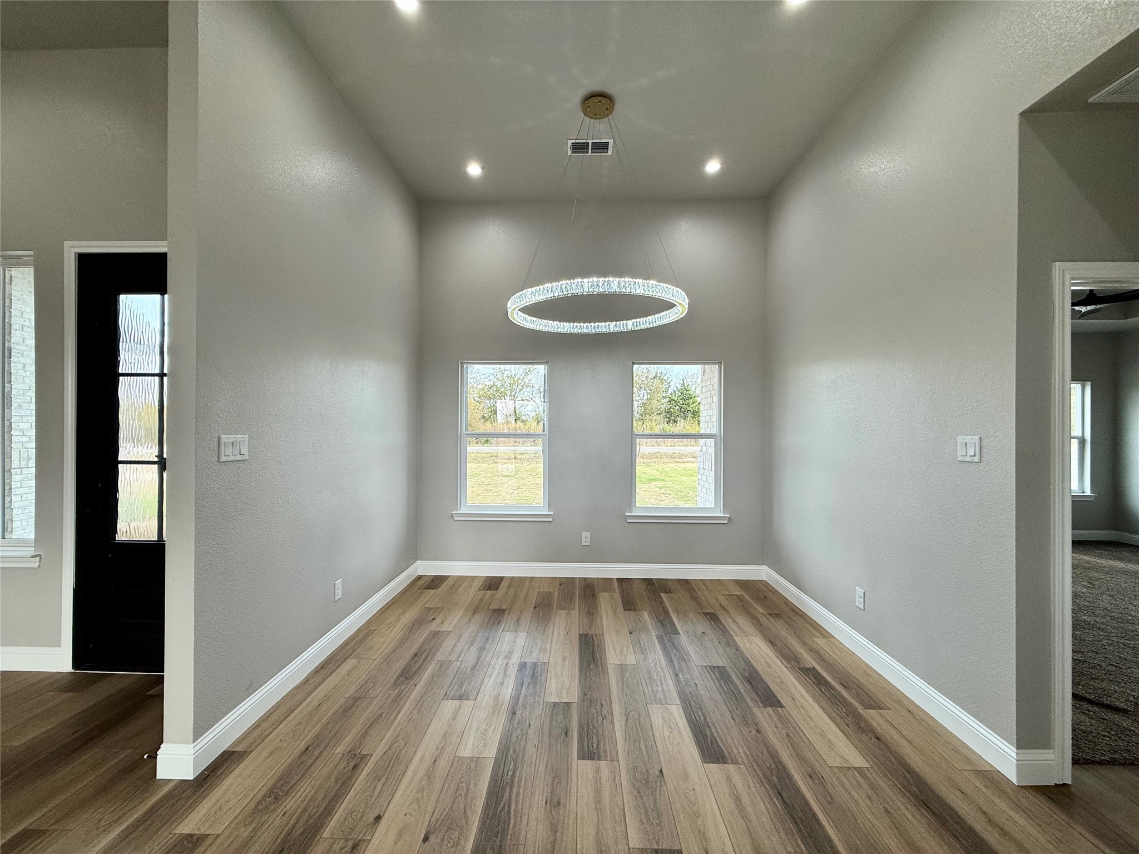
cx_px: 570
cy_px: 427
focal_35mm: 14
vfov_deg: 85.7
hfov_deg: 102.1
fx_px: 461
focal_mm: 2.22
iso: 80
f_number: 2.2
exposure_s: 1/120
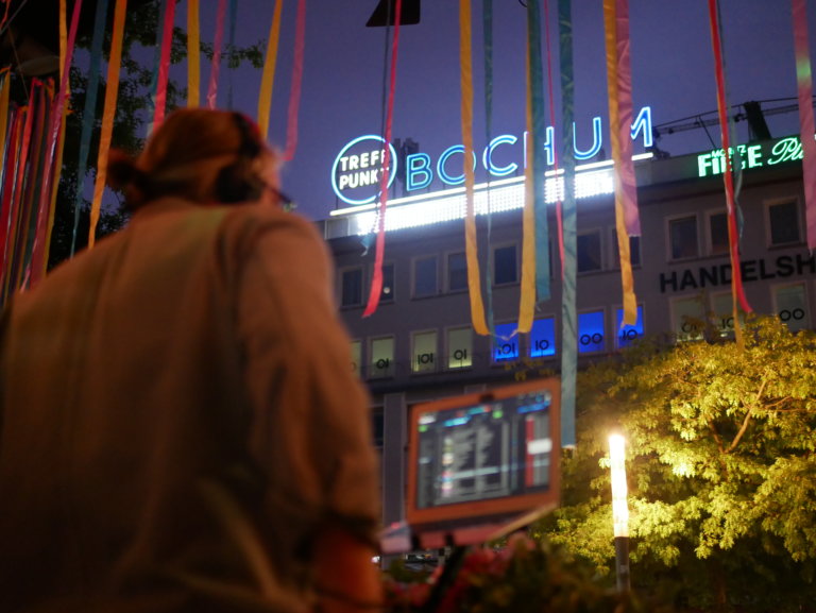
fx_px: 1179
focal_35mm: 50
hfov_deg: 38.2
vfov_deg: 29.1
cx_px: 408
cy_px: 306
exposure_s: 1/125
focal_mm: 25
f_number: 1.4
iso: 2500
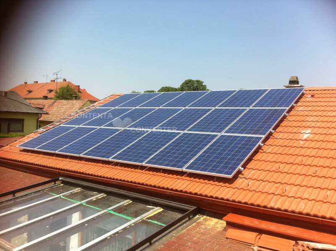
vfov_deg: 40.6
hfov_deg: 52.7
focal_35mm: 35
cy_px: 126
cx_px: 168
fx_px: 339
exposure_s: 1/1312
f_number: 2.8
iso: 80
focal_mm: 3.85
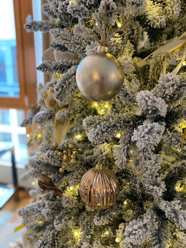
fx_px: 186
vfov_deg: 67.3
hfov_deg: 53.1
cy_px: 124
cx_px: 93
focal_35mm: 26
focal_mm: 4.25
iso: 320
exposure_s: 1/50
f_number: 1.8
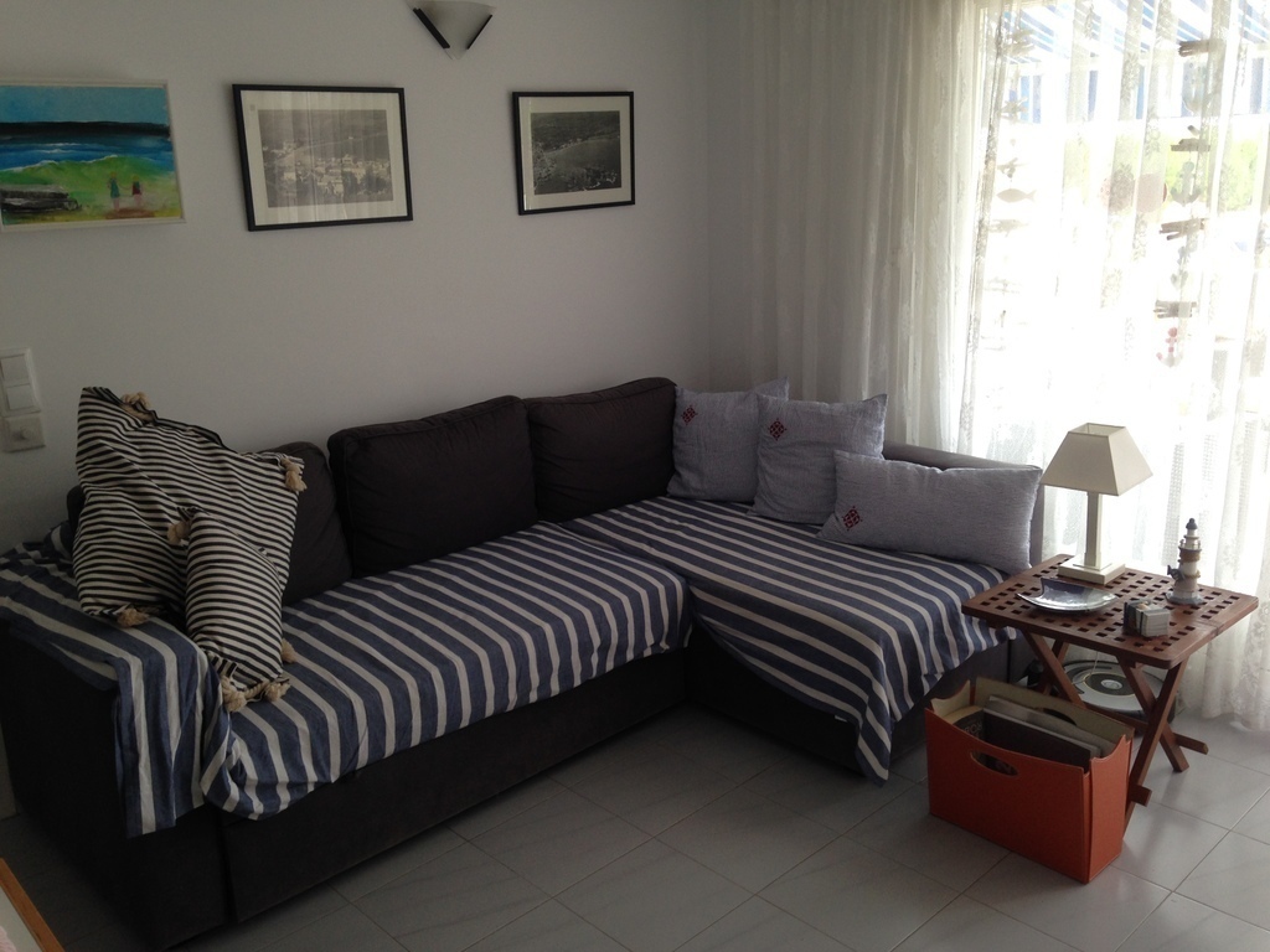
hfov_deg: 55.4
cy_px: 476
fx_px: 1211
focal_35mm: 33
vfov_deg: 42.9
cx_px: 635
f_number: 2.4
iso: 50
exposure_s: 1/30
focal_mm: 4.12
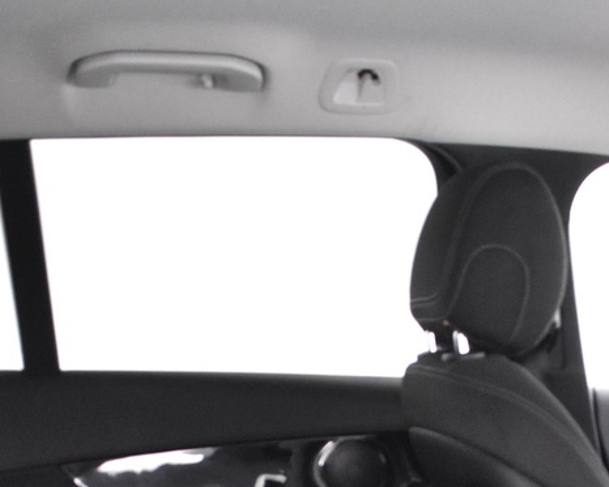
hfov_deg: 21.7
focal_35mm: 88
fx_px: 1586
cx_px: 400
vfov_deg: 16.2
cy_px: 699
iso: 3200
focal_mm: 18
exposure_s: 1/20
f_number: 3.5
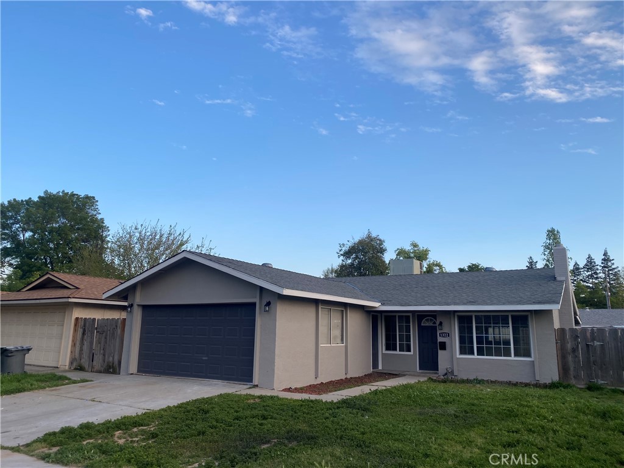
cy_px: 234
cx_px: 312
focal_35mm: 26
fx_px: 469
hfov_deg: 67.3
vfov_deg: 53.1
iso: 32
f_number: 1.8
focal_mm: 4.25
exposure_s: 1/579
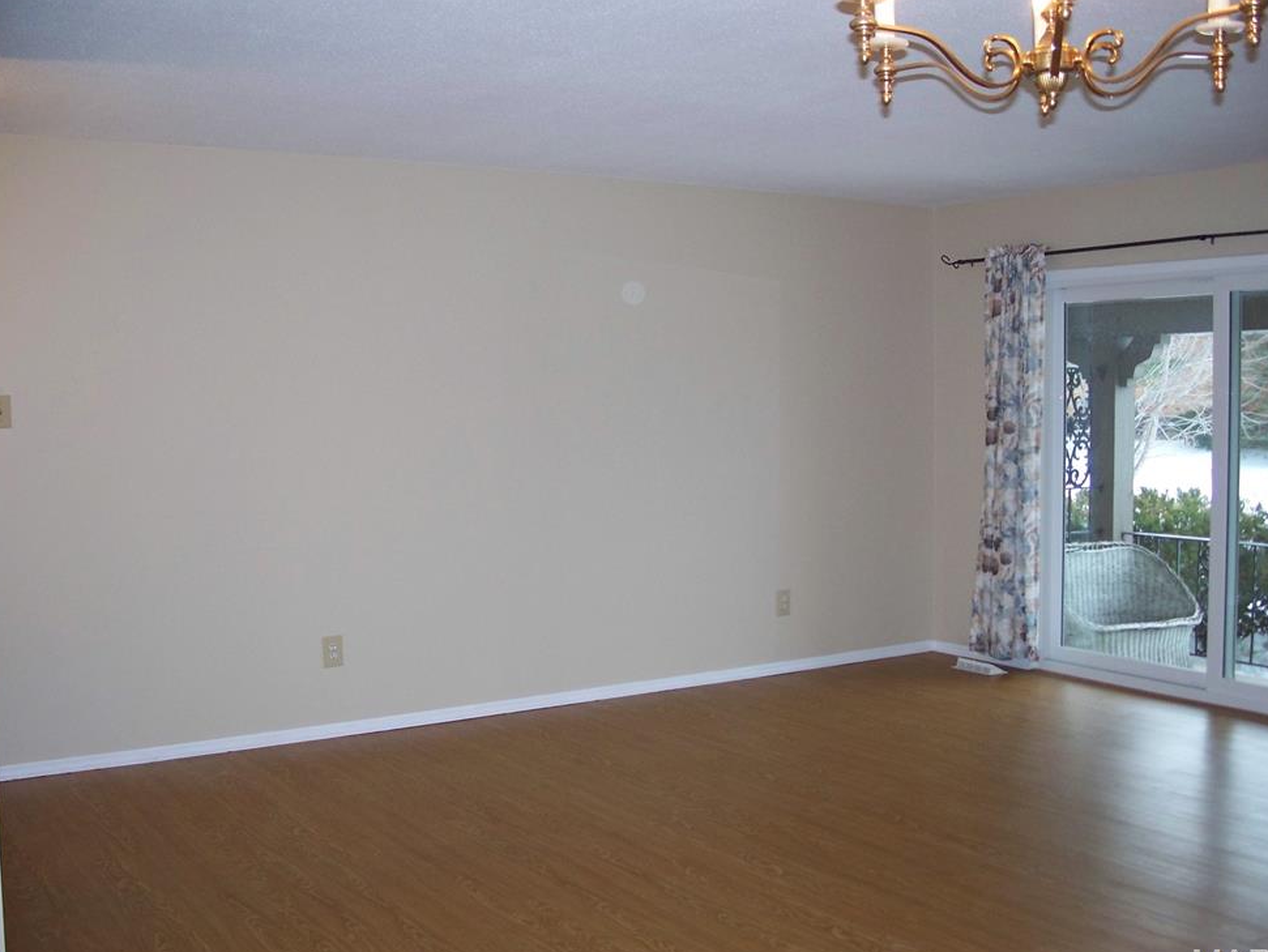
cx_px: 654
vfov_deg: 36.8
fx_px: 1429
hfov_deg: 47.8
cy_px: 490
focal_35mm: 39
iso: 200
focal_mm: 7.8
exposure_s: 1/60
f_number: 2.8
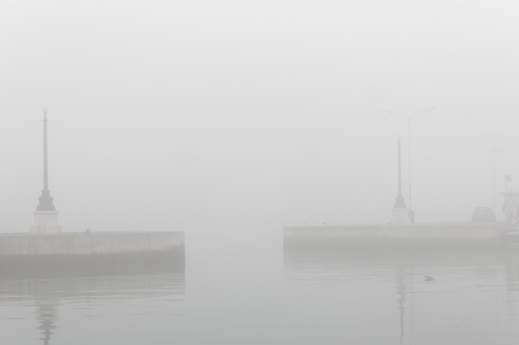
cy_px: 172
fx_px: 1188
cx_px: 260
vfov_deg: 16.5
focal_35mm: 82
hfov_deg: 24.6
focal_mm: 55
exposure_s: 1/4
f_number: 36
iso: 200
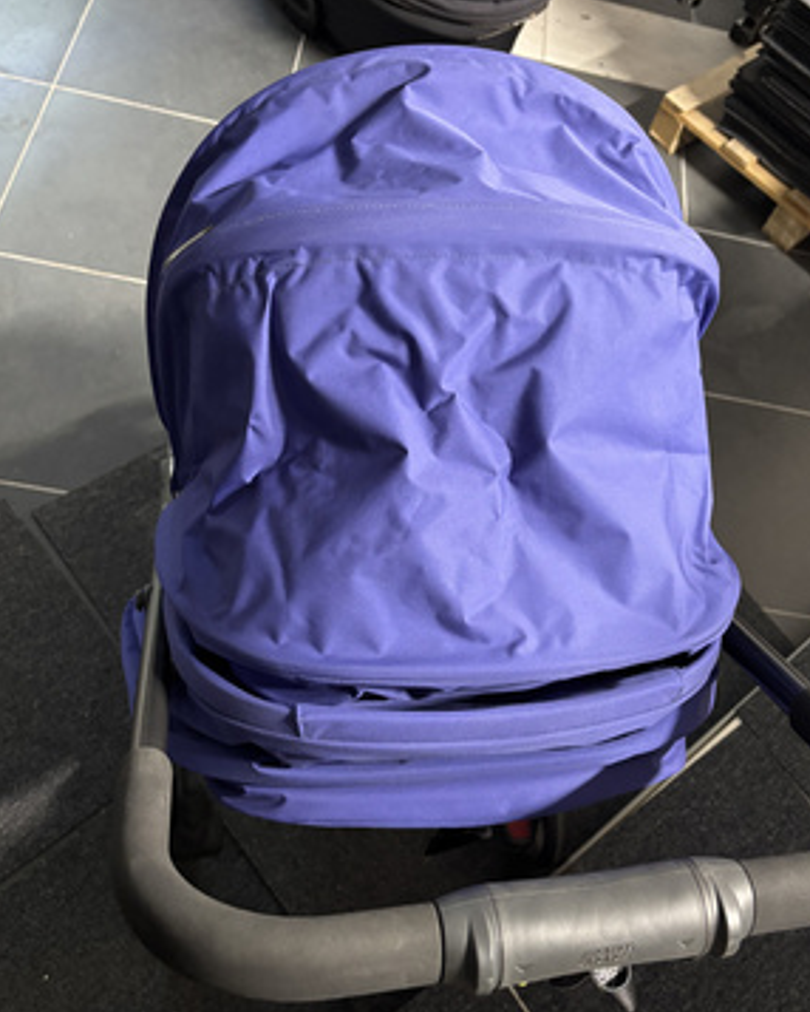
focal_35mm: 32
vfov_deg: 55.6
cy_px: 502
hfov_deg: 45.7
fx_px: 958
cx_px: 470
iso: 640
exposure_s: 1/33
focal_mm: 5.96
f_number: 1.6
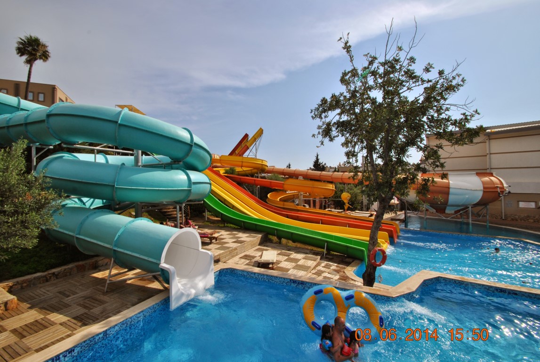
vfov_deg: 77.5
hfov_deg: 100.3
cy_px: 181
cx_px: 270
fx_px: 225
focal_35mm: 15
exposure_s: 1/400
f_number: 10
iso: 100
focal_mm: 10
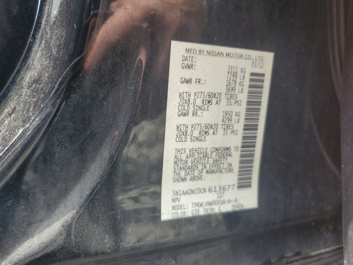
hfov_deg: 67.3
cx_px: 176
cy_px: 132
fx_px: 265
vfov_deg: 53.1
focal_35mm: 26
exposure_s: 1/137
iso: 50
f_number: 1.5
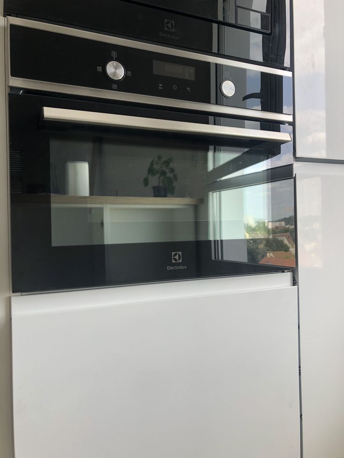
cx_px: 172
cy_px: 229
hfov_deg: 49.7
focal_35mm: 28
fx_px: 371
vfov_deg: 63.4
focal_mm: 3.99
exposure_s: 1/120
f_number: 1.8
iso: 25
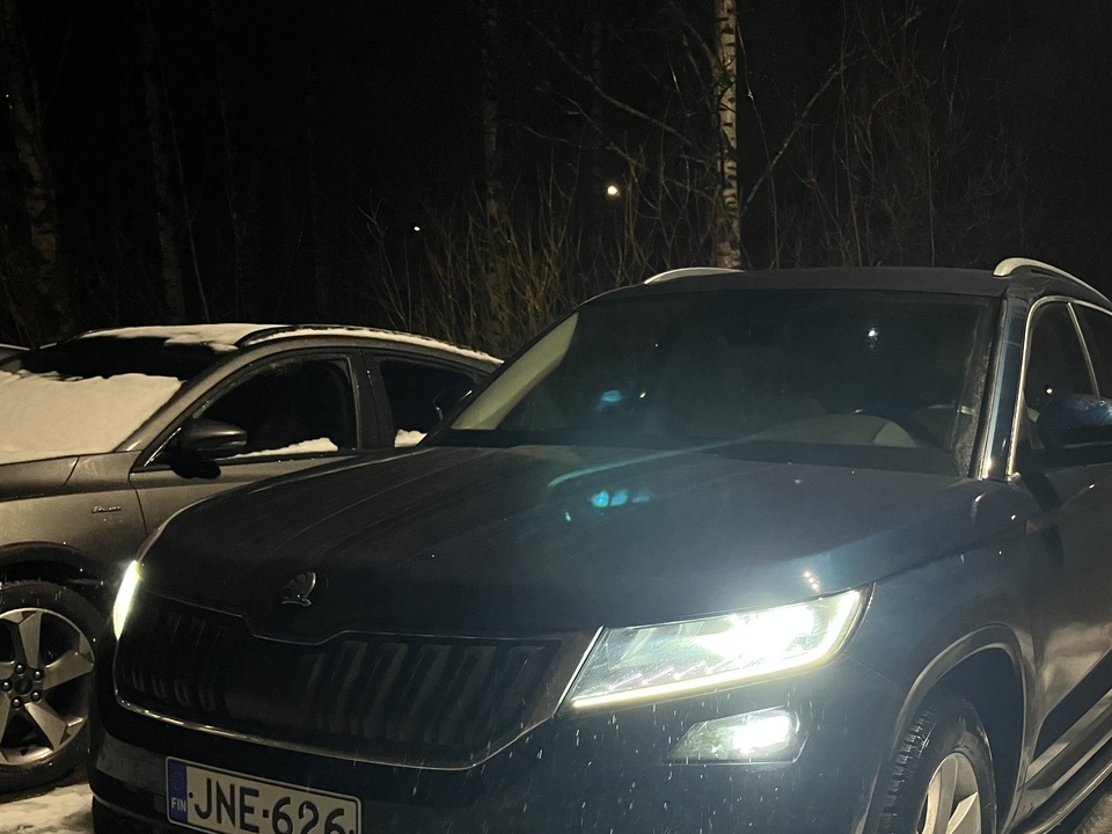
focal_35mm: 42
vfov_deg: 33.9
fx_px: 1349
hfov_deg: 44.4
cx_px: 695
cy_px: 587
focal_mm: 3.99
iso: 100
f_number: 1.8
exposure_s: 1/60
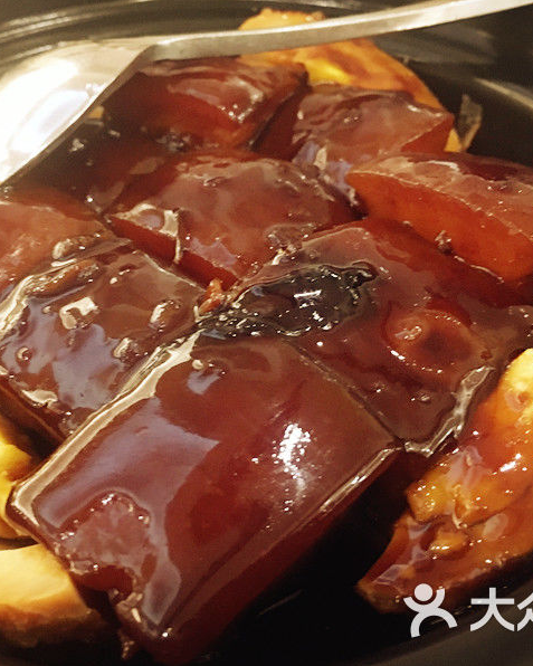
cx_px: 237
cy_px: 333
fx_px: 749
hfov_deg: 39.1
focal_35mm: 38
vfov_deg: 47.9
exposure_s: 1/17
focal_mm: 4.15
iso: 320
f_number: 2.2
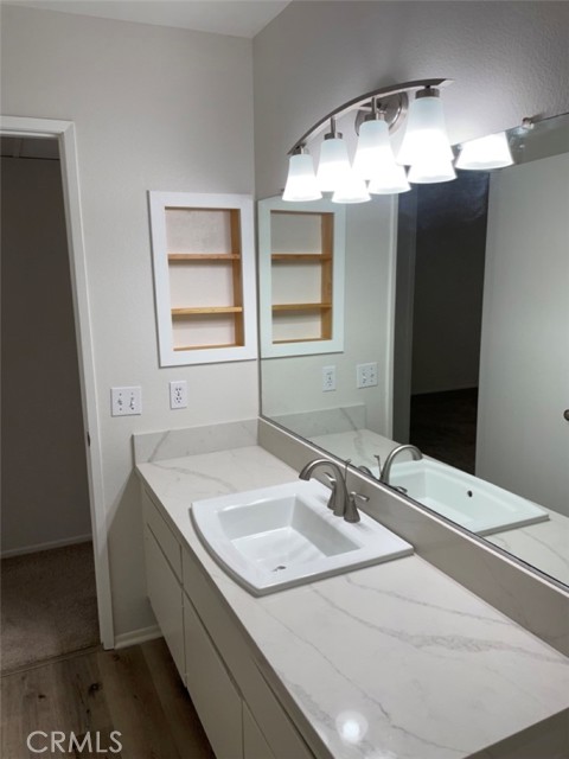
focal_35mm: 26
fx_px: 570
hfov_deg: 53.1
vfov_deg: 67.3
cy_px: 380
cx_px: 284
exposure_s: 1/120
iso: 32
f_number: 1.6
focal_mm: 4.2
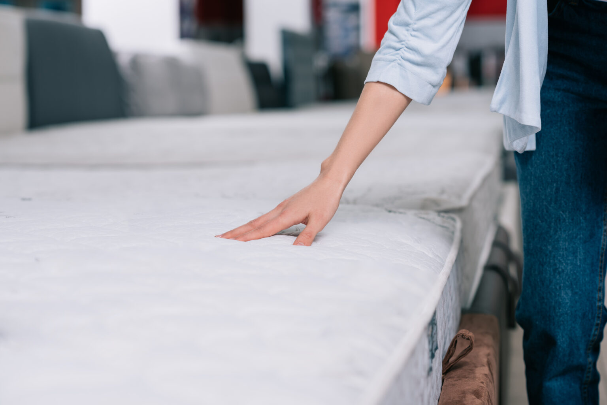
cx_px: 304
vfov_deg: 16.1
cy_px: 202
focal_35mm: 85
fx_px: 1434
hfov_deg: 23.9
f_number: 3.5
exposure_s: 1/160
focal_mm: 85
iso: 125
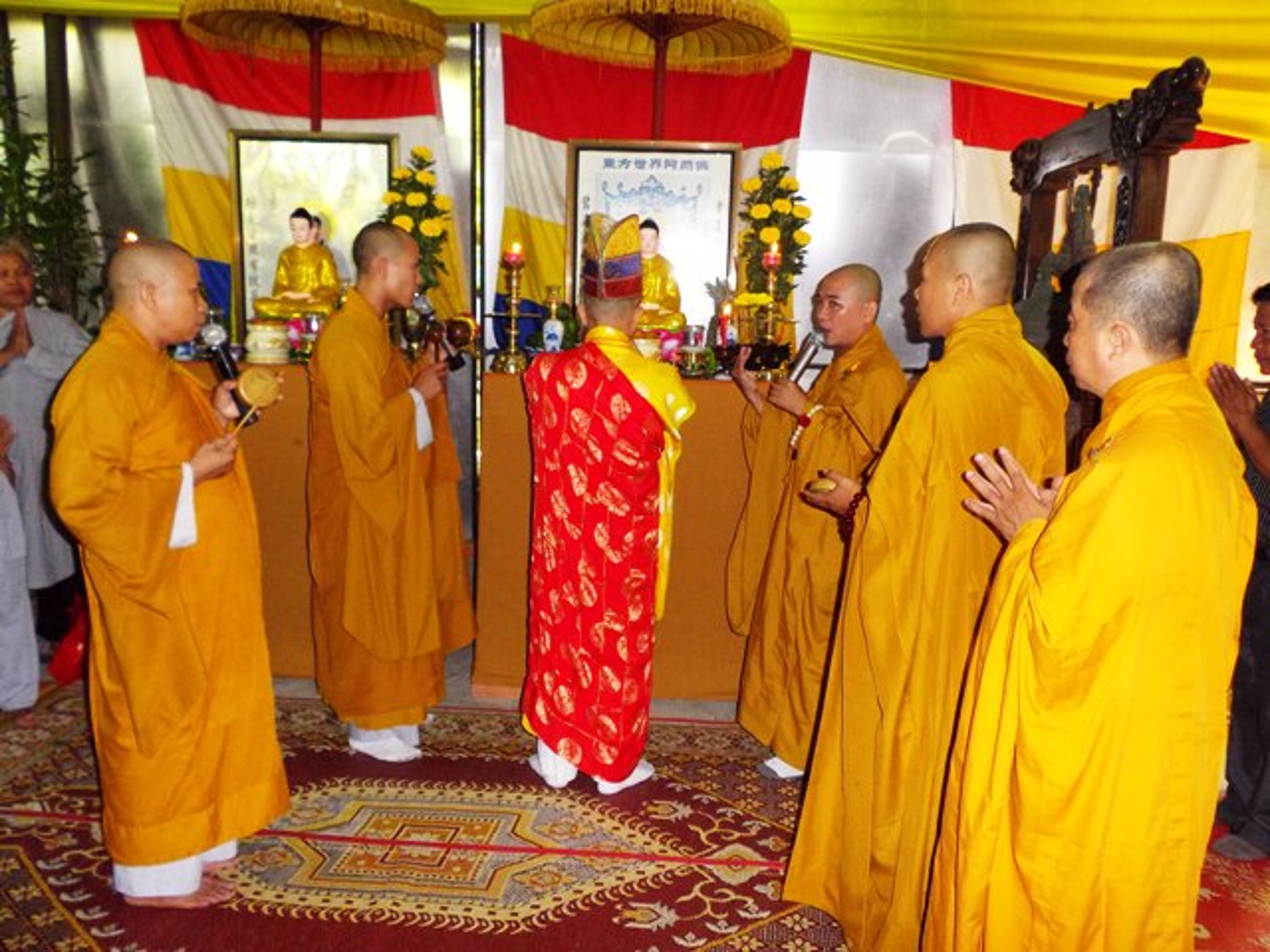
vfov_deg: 49.7
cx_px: 635
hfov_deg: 63.4
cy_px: 476
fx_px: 1027
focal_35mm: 28
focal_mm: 5
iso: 458
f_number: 3.1
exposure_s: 1/50
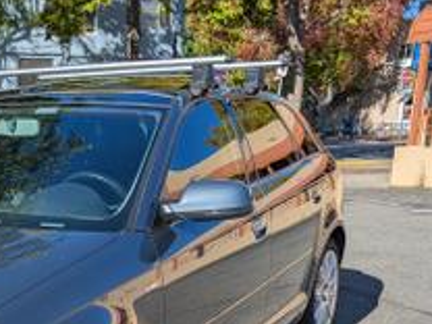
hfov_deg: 30.7
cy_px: 320
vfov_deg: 24.2
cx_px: -6
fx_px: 724
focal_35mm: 58
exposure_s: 1/1087
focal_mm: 6.9
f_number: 1.68
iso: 19
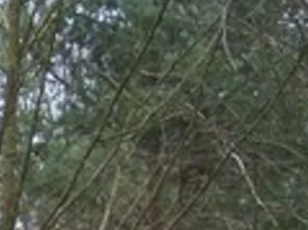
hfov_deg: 9.3
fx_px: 1813
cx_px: -239
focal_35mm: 204
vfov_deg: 6.9
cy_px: 533
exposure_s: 1/180
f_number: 2.8
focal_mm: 8
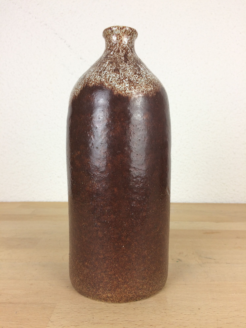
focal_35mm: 29
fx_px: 275
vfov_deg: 61.7
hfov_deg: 48.2
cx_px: 123
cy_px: 164
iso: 40
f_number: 2.2
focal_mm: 4.15
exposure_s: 1/50
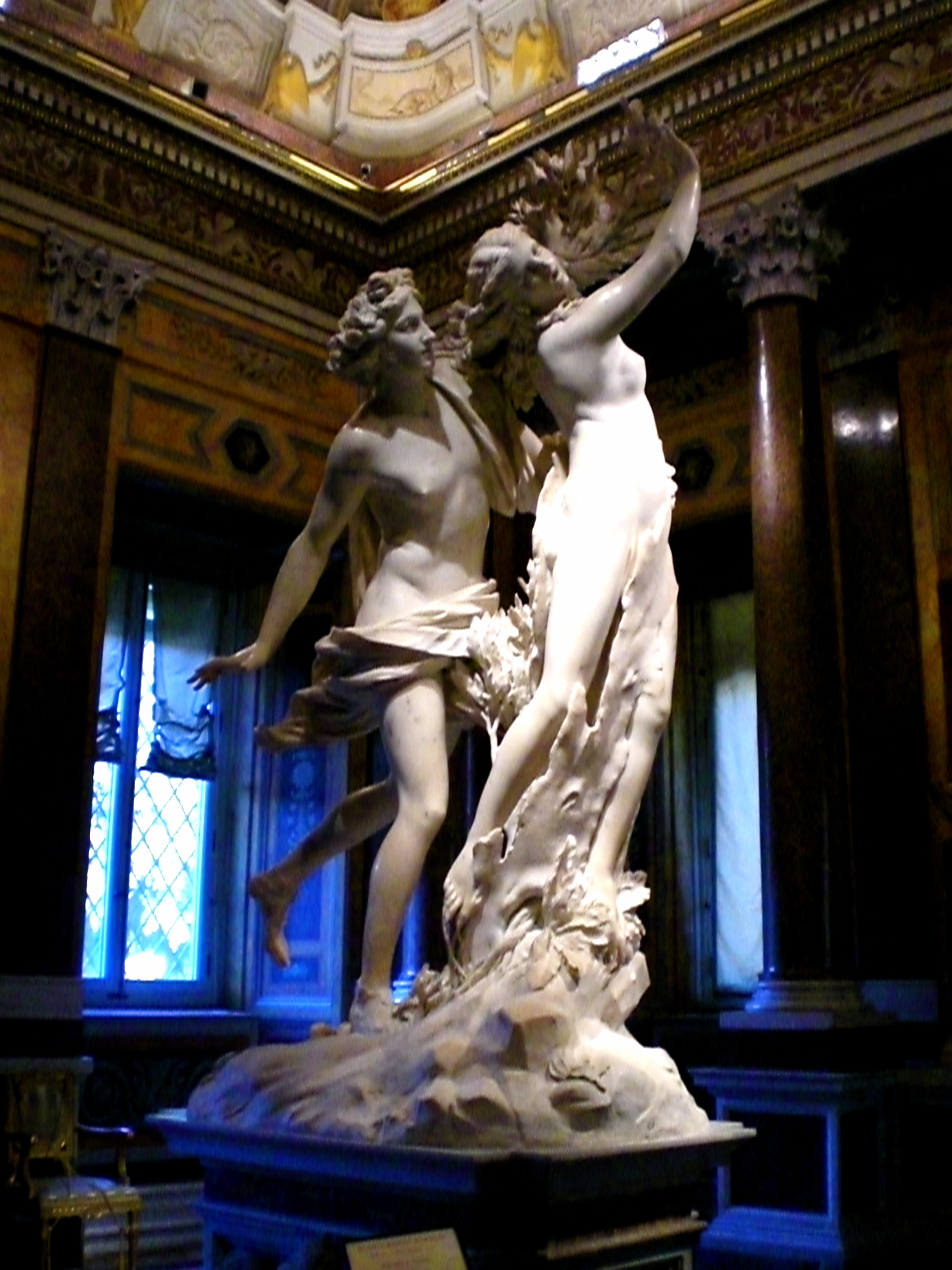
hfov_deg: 37.7
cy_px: 635
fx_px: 1393
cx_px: 476
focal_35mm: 38
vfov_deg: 49.0
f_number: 3.1
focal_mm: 6.3
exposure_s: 1/80
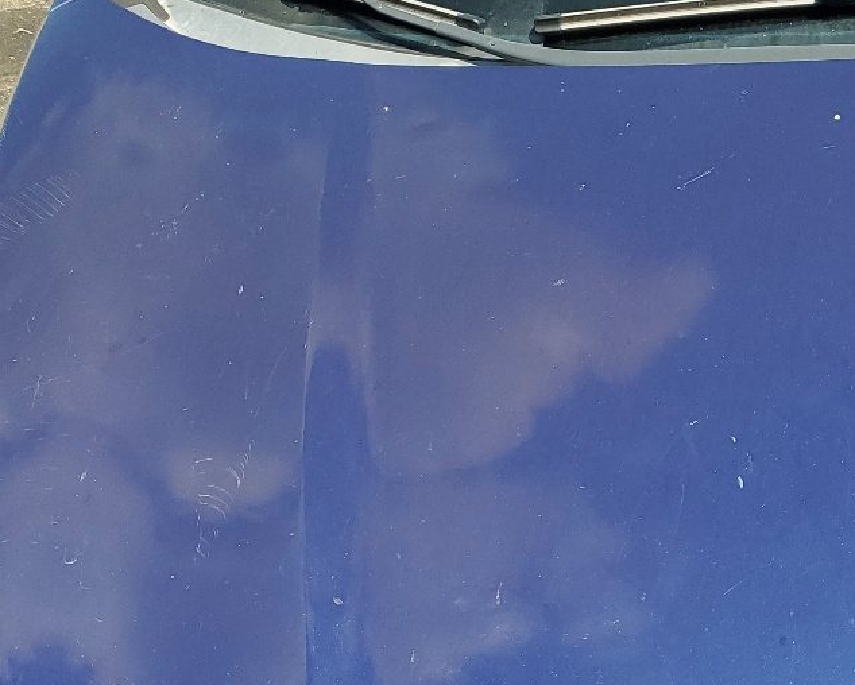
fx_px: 1620
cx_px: 873
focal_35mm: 64
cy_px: 645
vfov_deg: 23.1
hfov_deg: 27.7
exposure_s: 1/1667
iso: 50
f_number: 1.5
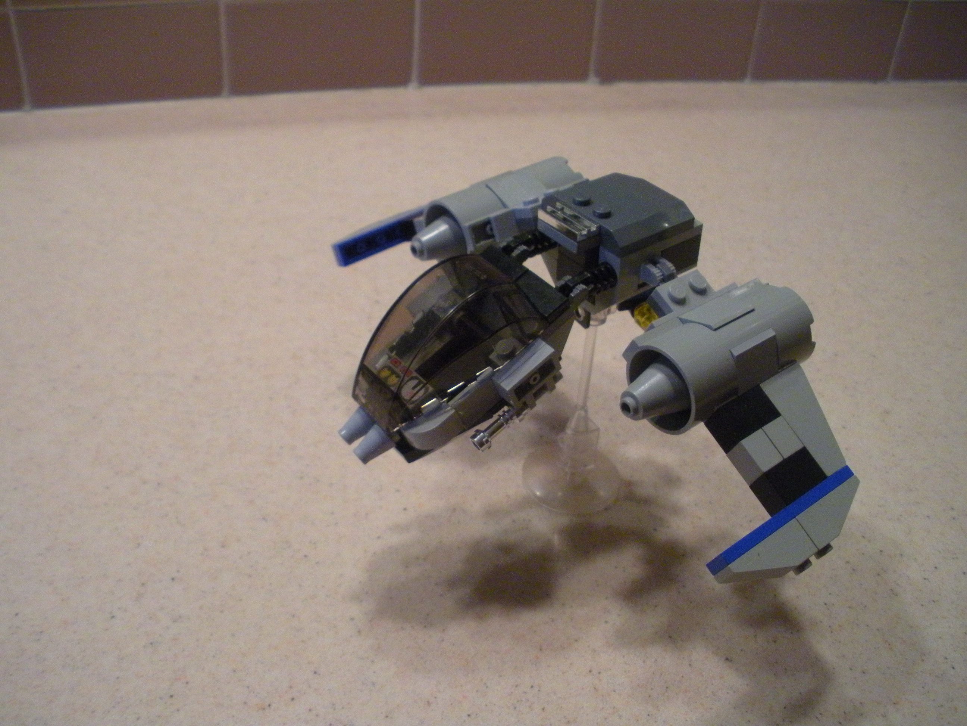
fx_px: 1006
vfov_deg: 39.7
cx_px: 484
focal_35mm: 36
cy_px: 363
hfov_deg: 51.4
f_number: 3.5
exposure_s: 1/44.8
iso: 400
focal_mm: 6.3
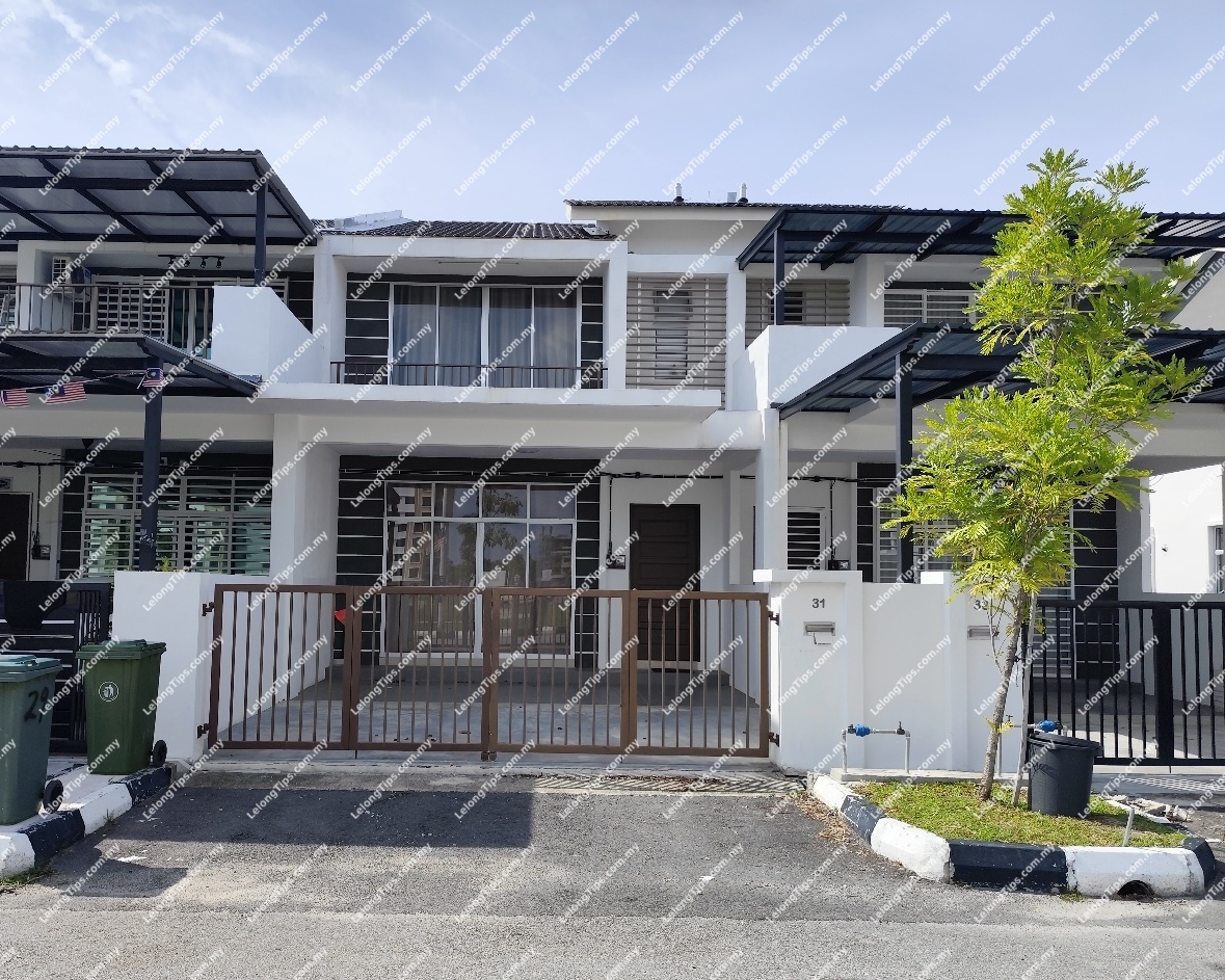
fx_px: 870
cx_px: 578
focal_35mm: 24
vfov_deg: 58.8
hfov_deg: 70.2
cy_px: 490
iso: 50
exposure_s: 1/1553
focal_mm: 6.14
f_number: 1.65
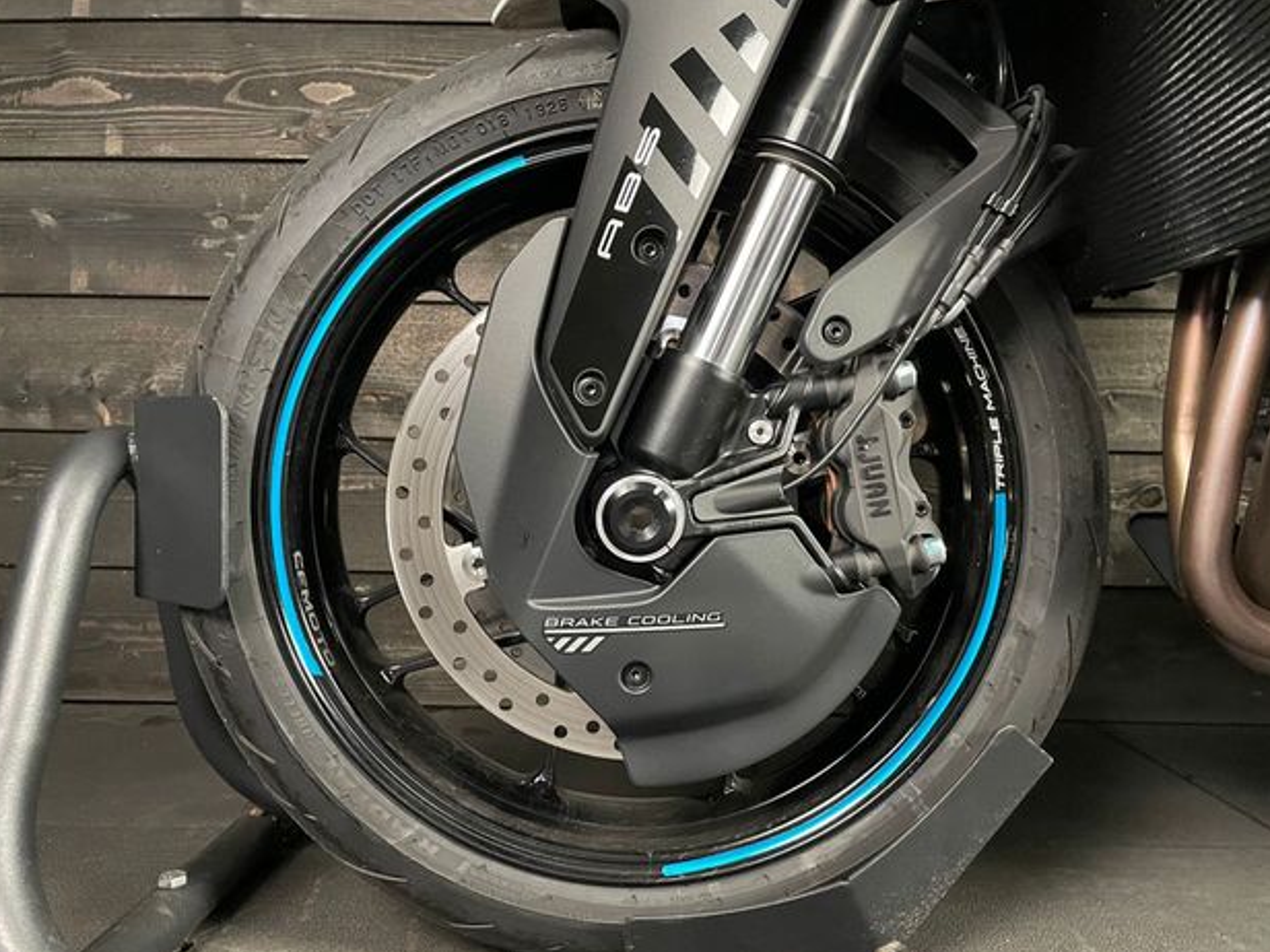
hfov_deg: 65.3
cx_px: 635
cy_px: 488
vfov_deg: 51.3
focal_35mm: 27
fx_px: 991
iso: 640
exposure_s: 1/25
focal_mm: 4.2
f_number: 1.6
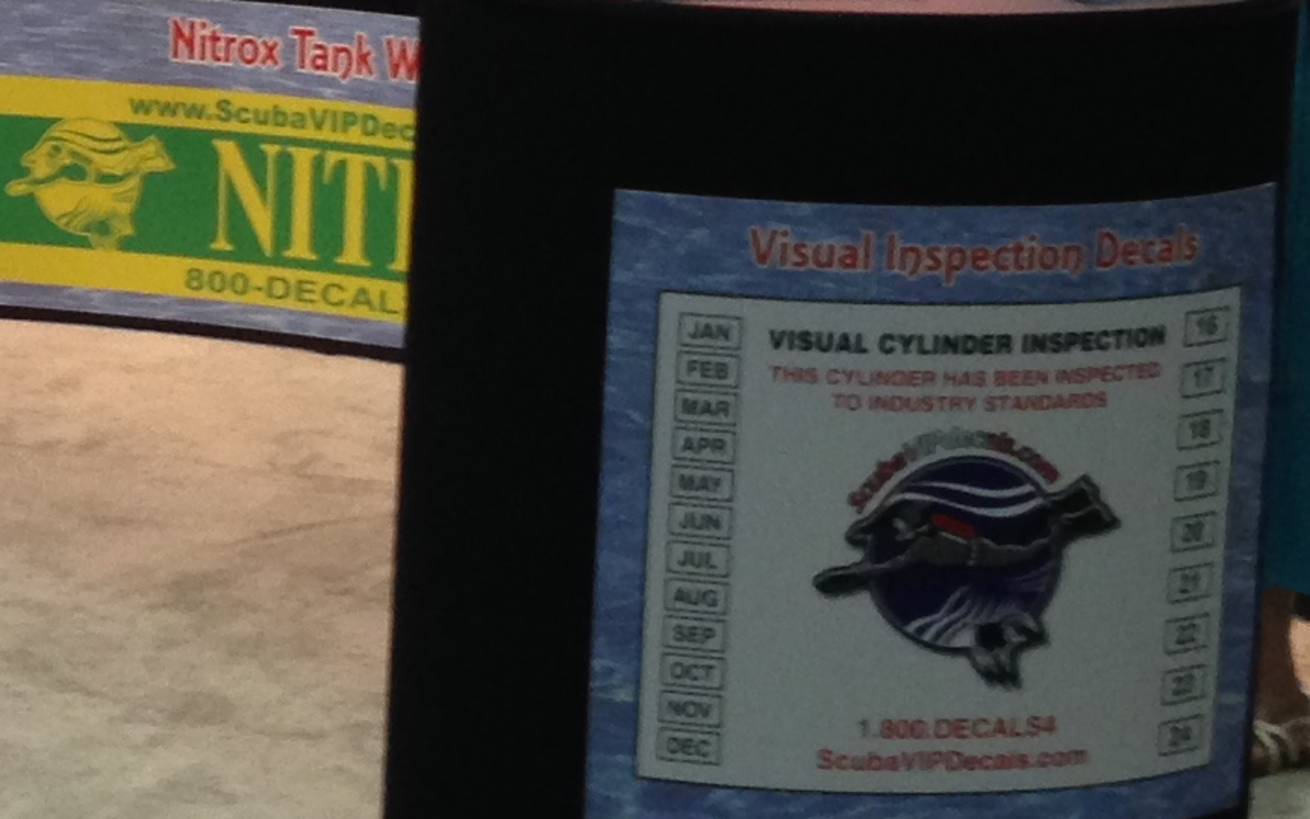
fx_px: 4714
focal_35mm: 132
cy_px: -142
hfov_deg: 15.2
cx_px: -304
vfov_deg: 9.8
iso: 160
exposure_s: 1/20
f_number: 2.4
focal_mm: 4.12
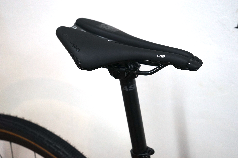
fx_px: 317
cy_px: 79
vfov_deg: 28.0
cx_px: 119
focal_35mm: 48
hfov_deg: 41.1
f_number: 4.5
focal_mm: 48
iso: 1600
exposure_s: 1/160
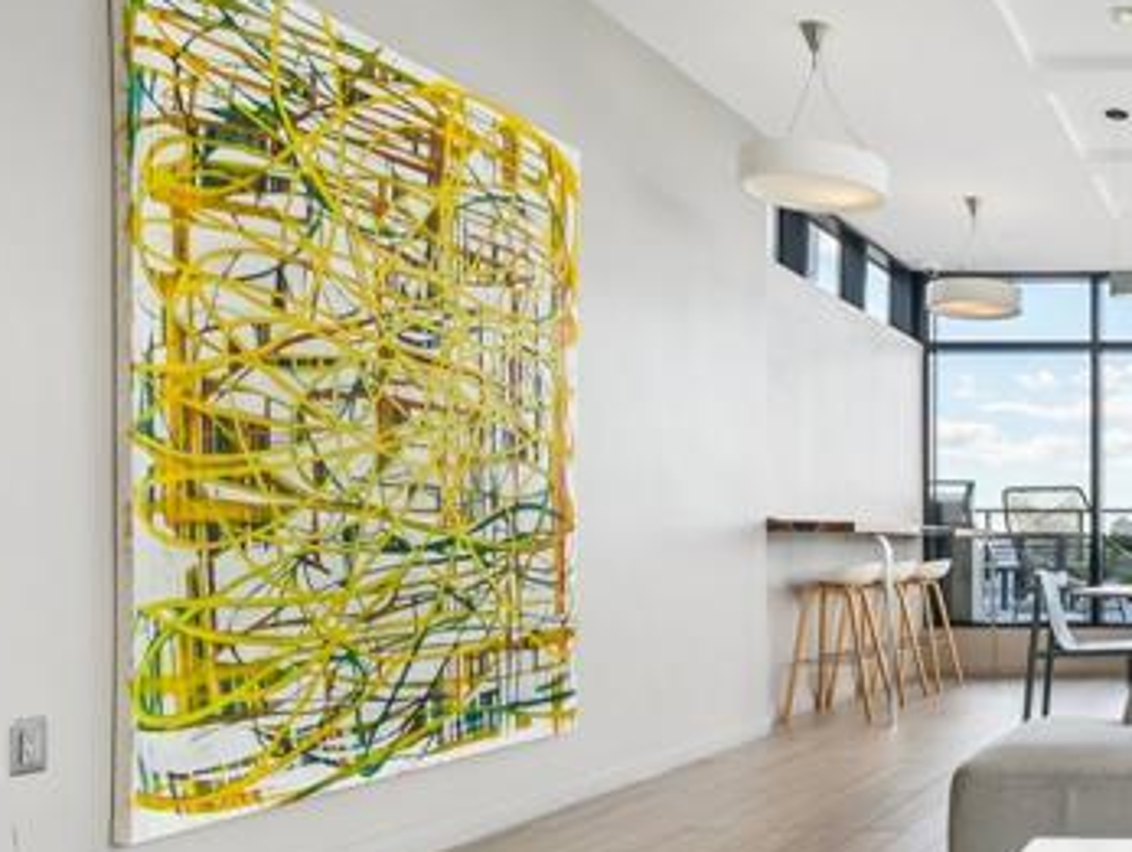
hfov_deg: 41.9
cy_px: 575
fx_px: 1113
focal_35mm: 34
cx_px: 1262
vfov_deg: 41.3
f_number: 8
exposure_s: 1/80
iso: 200
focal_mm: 8
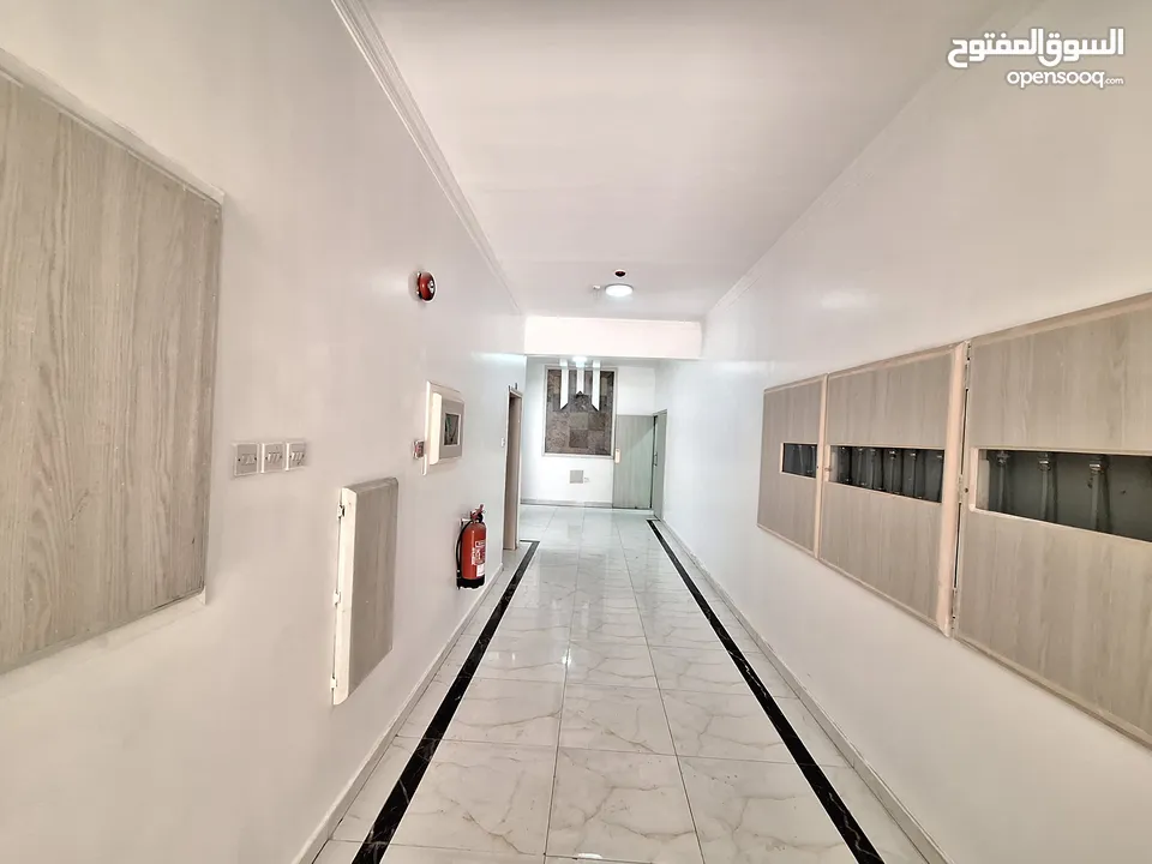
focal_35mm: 13
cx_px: 576
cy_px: 432
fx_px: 433
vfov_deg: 89.9
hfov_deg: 106.2
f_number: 2.2
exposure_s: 1/25
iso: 250
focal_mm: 1.74
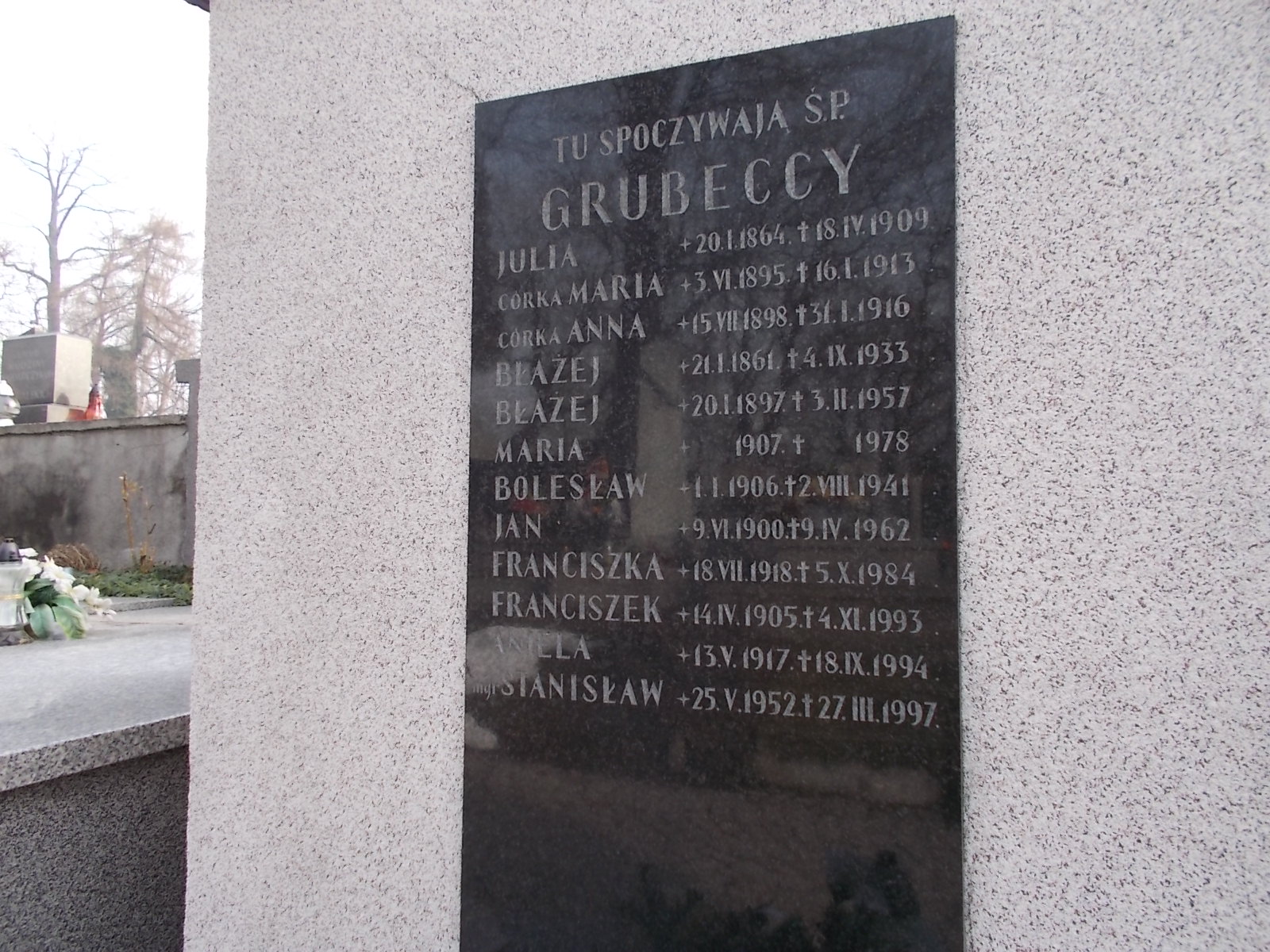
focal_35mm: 26
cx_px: 635
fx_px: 954
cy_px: 476
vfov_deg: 53.1
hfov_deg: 67.3
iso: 80
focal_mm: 4.6
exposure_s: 1/125
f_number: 3.2
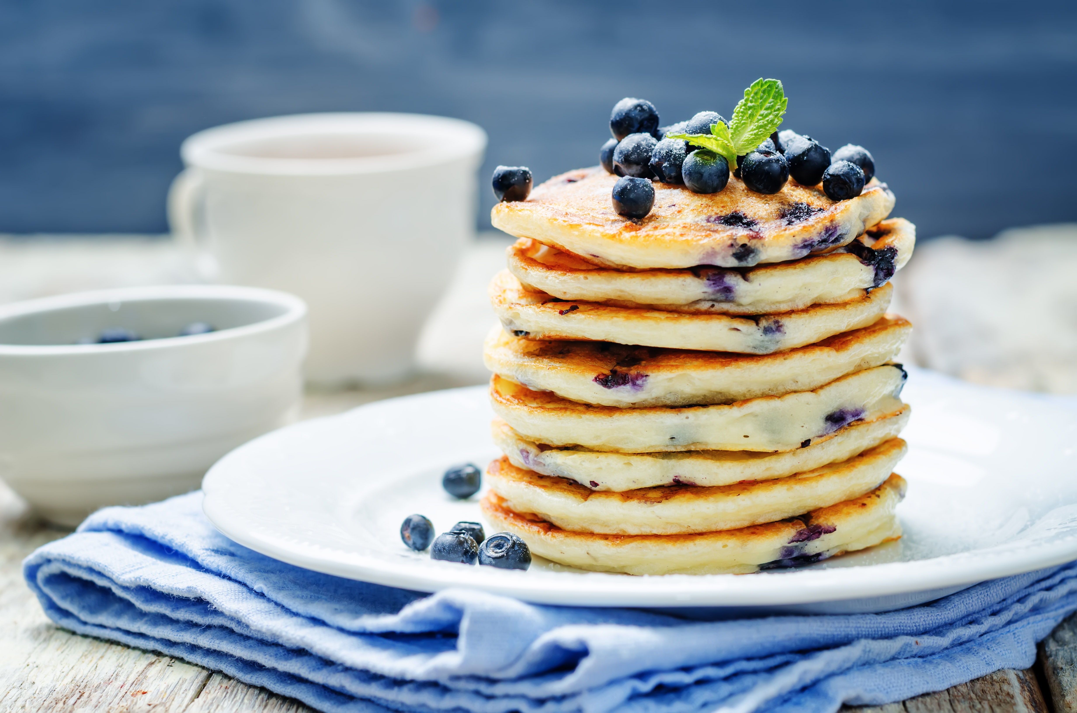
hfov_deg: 27.0
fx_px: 2239
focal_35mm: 75
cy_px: 356
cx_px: 538
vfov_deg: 18.1
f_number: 5
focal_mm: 50
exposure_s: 1/60
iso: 100
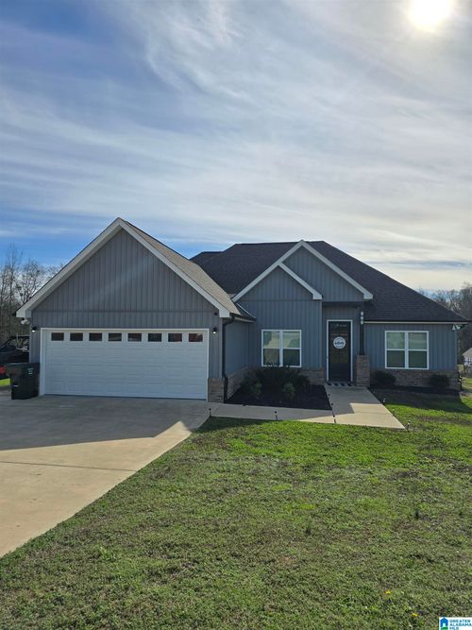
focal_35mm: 23
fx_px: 418
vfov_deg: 73.9
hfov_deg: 58.9
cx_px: 236
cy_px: 315
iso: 12
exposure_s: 1/2365
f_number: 1.7
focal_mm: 6.3
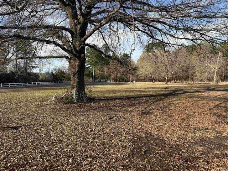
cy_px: 86
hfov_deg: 67.3
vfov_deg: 53.1
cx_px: 114
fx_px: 171
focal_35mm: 26
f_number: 1.6
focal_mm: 5.96
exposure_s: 1/1451
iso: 50
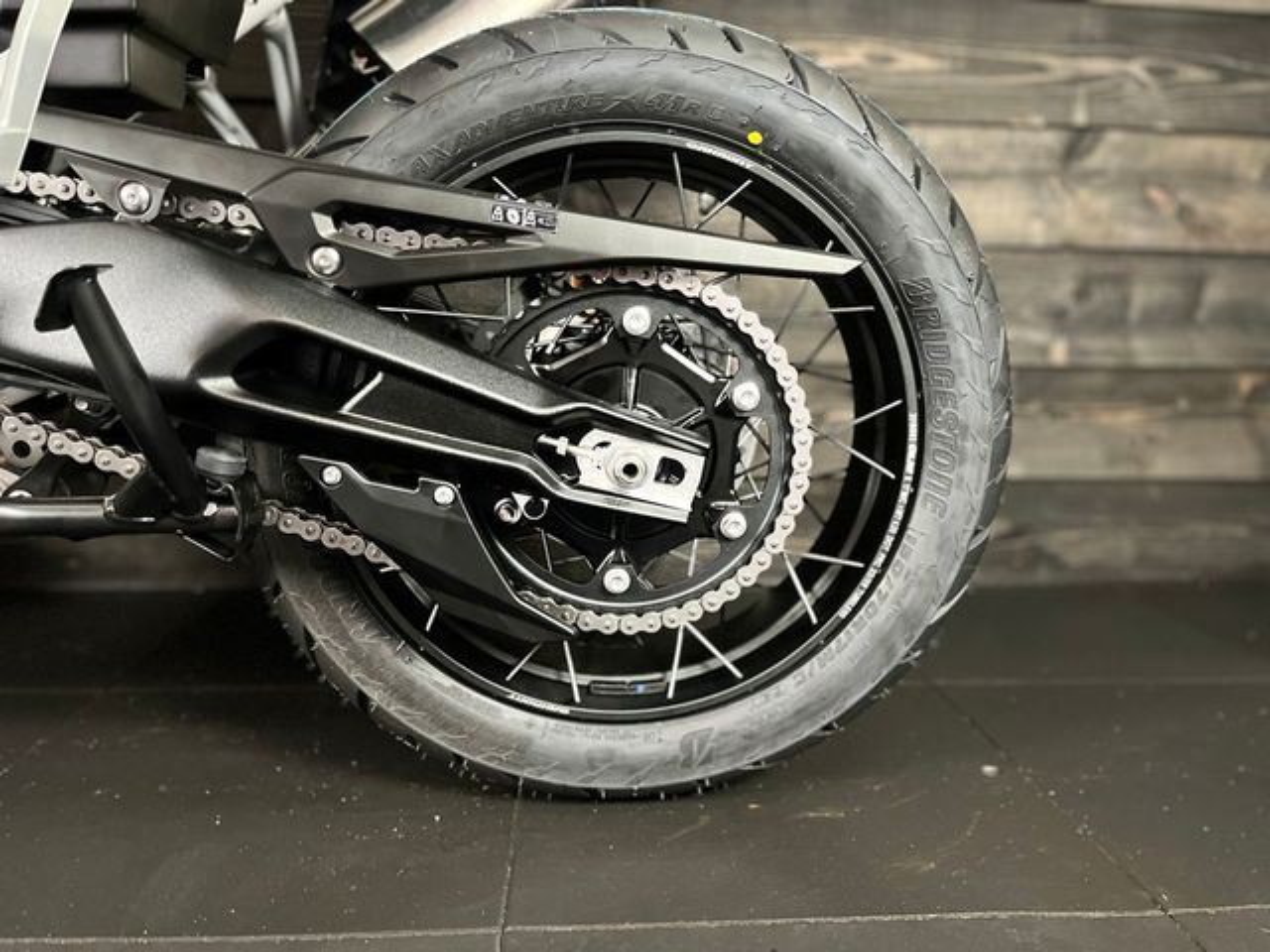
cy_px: 476
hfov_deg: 67.3
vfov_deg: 53.1
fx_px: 954
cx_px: 635
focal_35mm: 26
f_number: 1.6
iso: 400
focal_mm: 5.1
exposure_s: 1/50
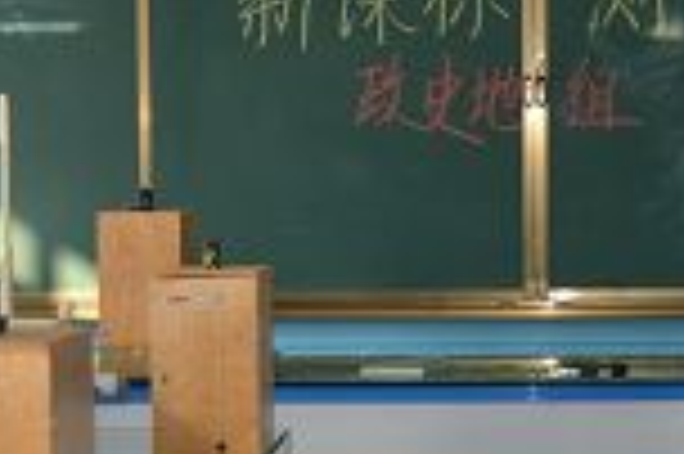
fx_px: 2782
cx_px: 418
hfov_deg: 14.0
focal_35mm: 147
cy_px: 234
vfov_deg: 9.3
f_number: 4
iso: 250
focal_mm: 31
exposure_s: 1/125
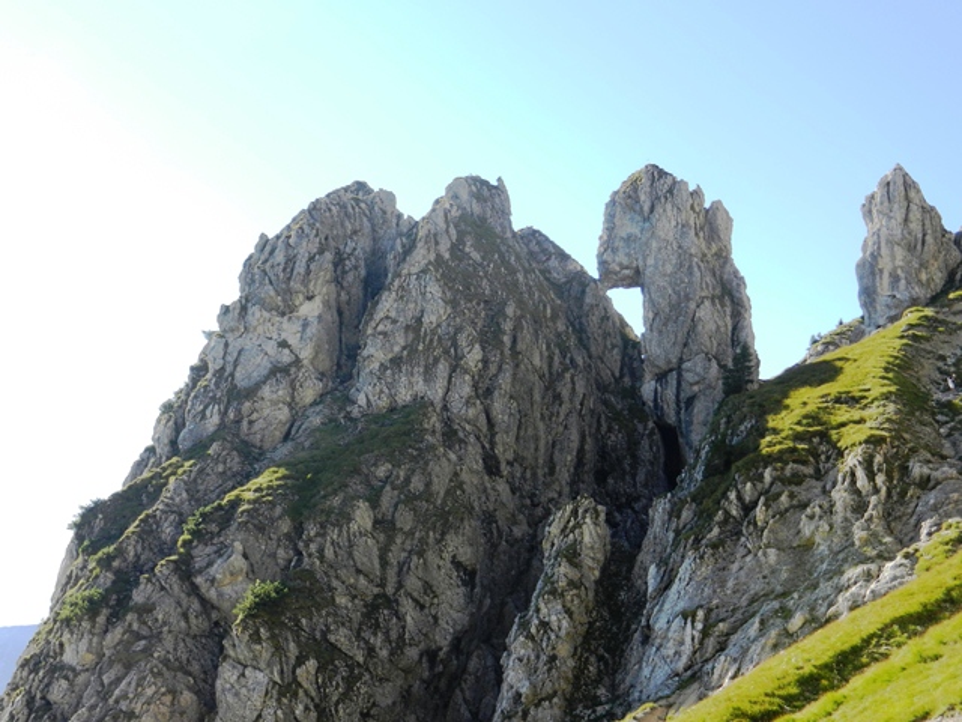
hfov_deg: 36.2
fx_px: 1473
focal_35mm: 53
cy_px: 361
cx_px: 481
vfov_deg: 27.5
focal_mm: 9.4
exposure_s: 1/320
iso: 160
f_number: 4.4
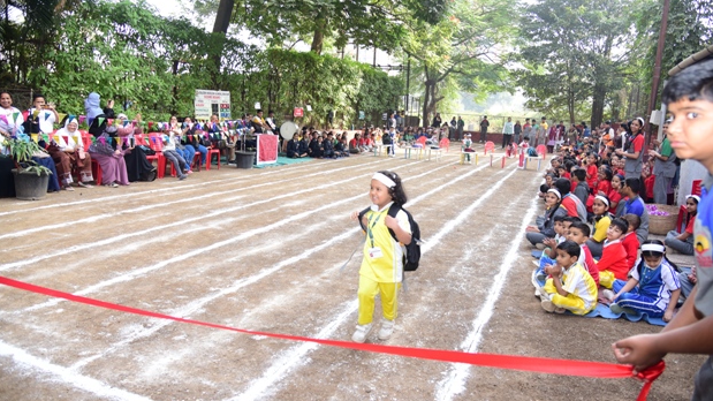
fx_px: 491
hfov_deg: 71.9
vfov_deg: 44.4
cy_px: 193
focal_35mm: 26
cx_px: 367
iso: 250
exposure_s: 1/125
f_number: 4.5
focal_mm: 24
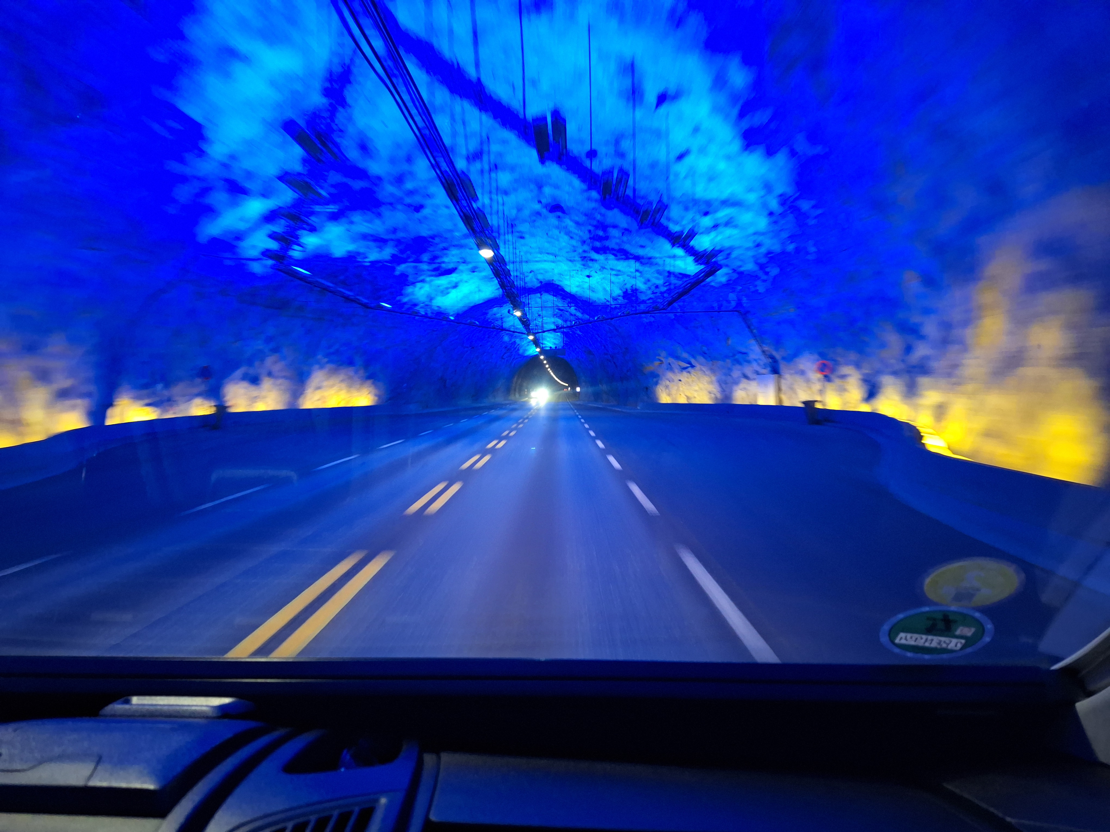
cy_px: 416
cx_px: 555
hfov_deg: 73.9
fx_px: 738
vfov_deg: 58.9
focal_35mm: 23
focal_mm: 5.54
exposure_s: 1/25
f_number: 1.8
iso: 400
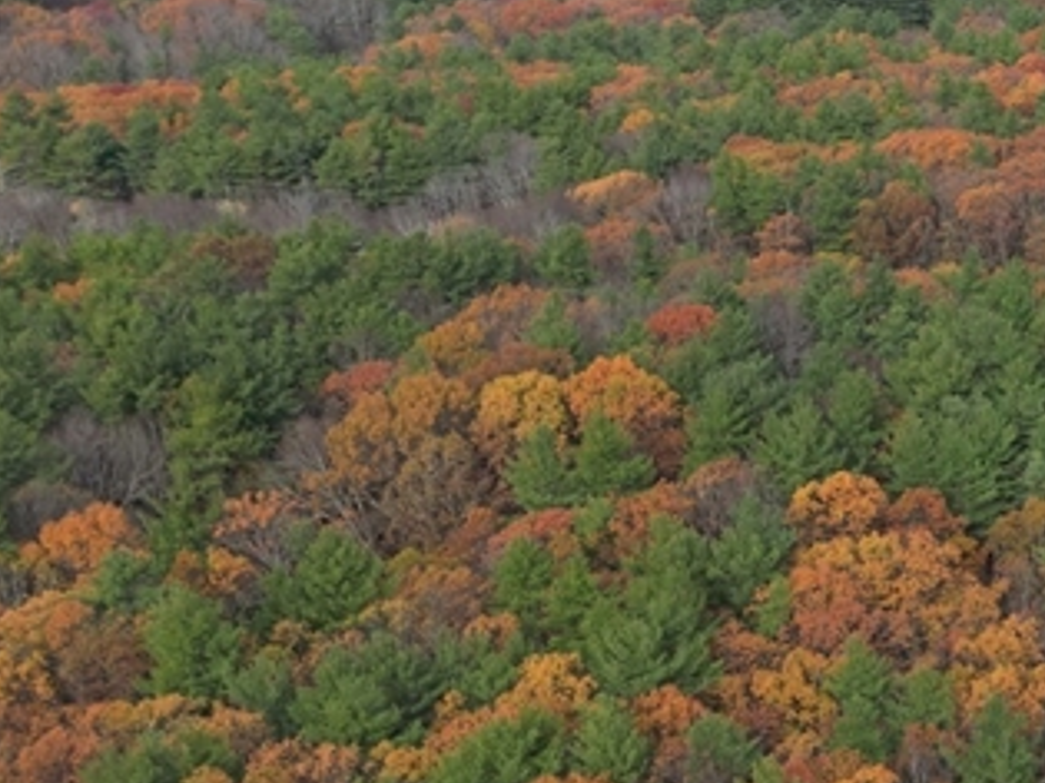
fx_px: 2354
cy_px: 637
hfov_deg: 22.4
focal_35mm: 78
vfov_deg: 18.7
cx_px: 1367
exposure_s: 1/1000
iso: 110
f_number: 1.7
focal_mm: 6.72
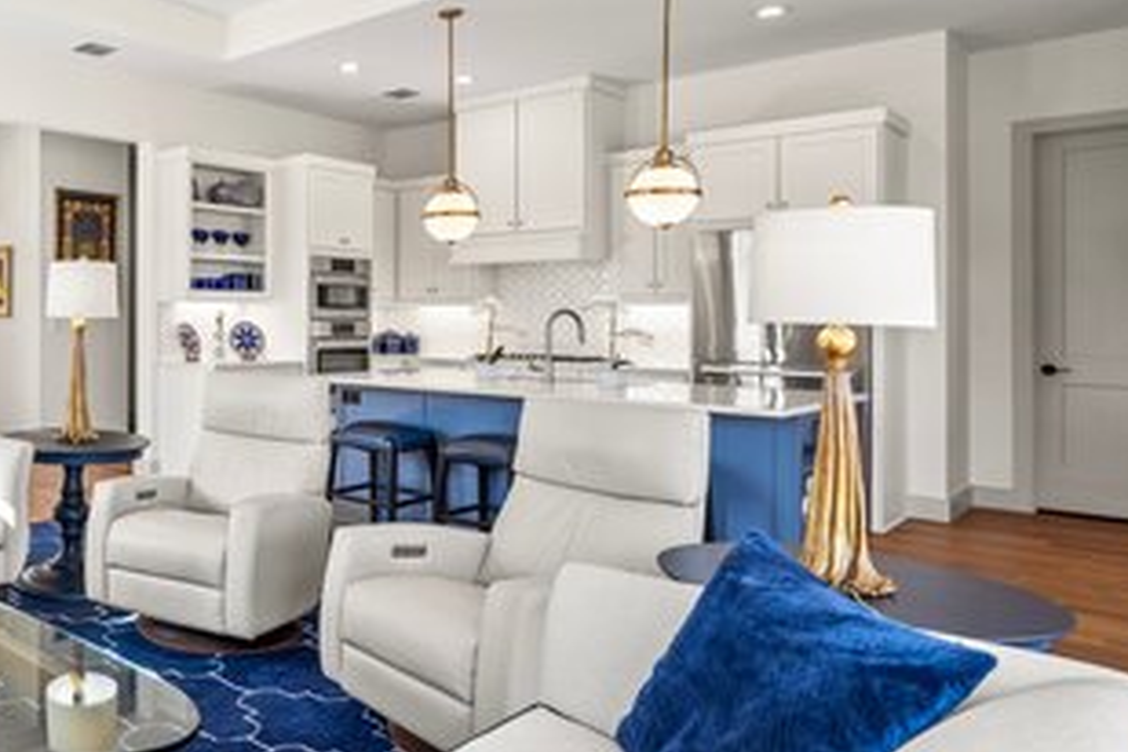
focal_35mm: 29
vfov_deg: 44.8
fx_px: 909
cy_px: 308
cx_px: 128
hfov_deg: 55.8
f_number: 8
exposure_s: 1/25
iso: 100
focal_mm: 14
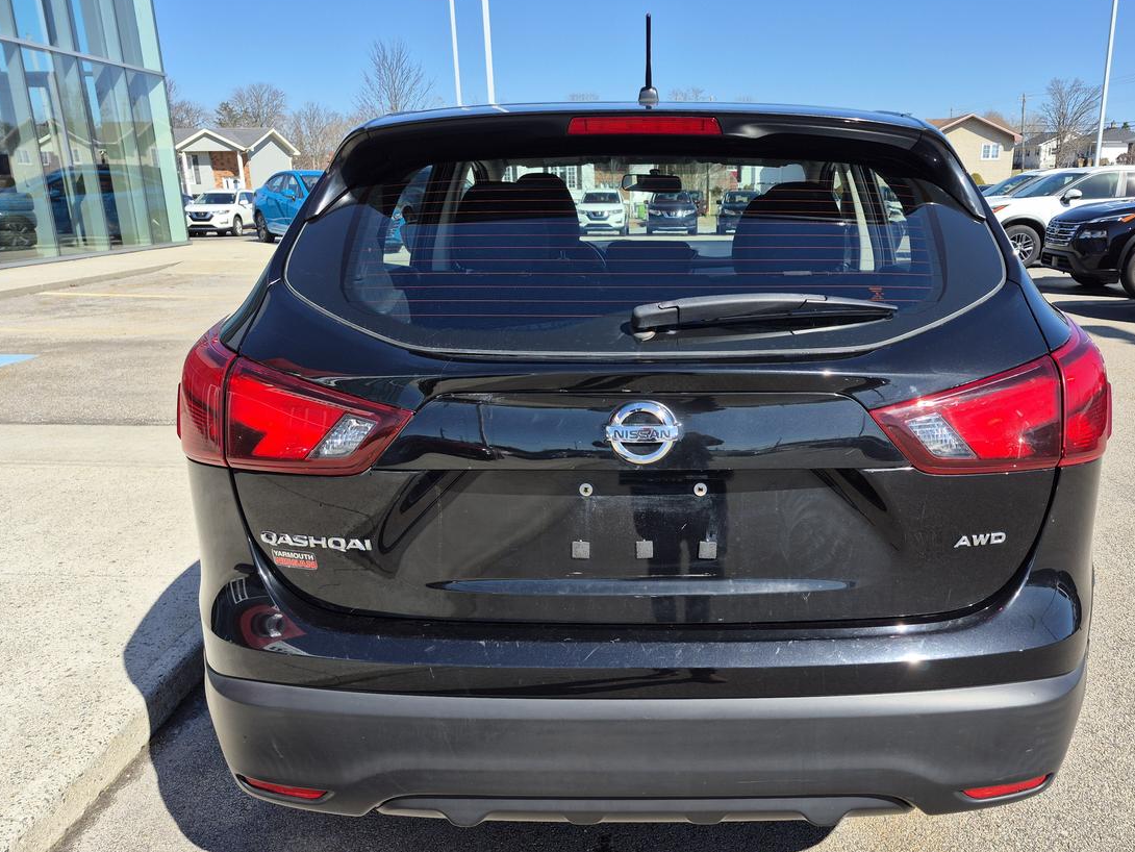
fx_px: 885
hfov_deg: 64.9
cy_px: 468
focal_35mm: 27
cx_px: 659
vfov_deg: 51.3
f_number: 1.8
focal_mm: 5.4
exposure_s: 1/1360
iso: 25
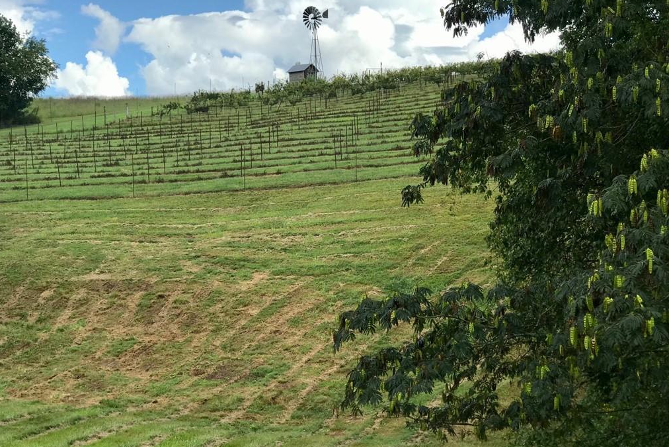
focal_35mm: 60
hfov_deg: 33.4
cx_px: 334
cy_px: 207
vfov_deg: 22.6
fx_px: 1115
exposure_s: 1/725
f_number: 2.8
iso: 20
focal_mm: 6.6
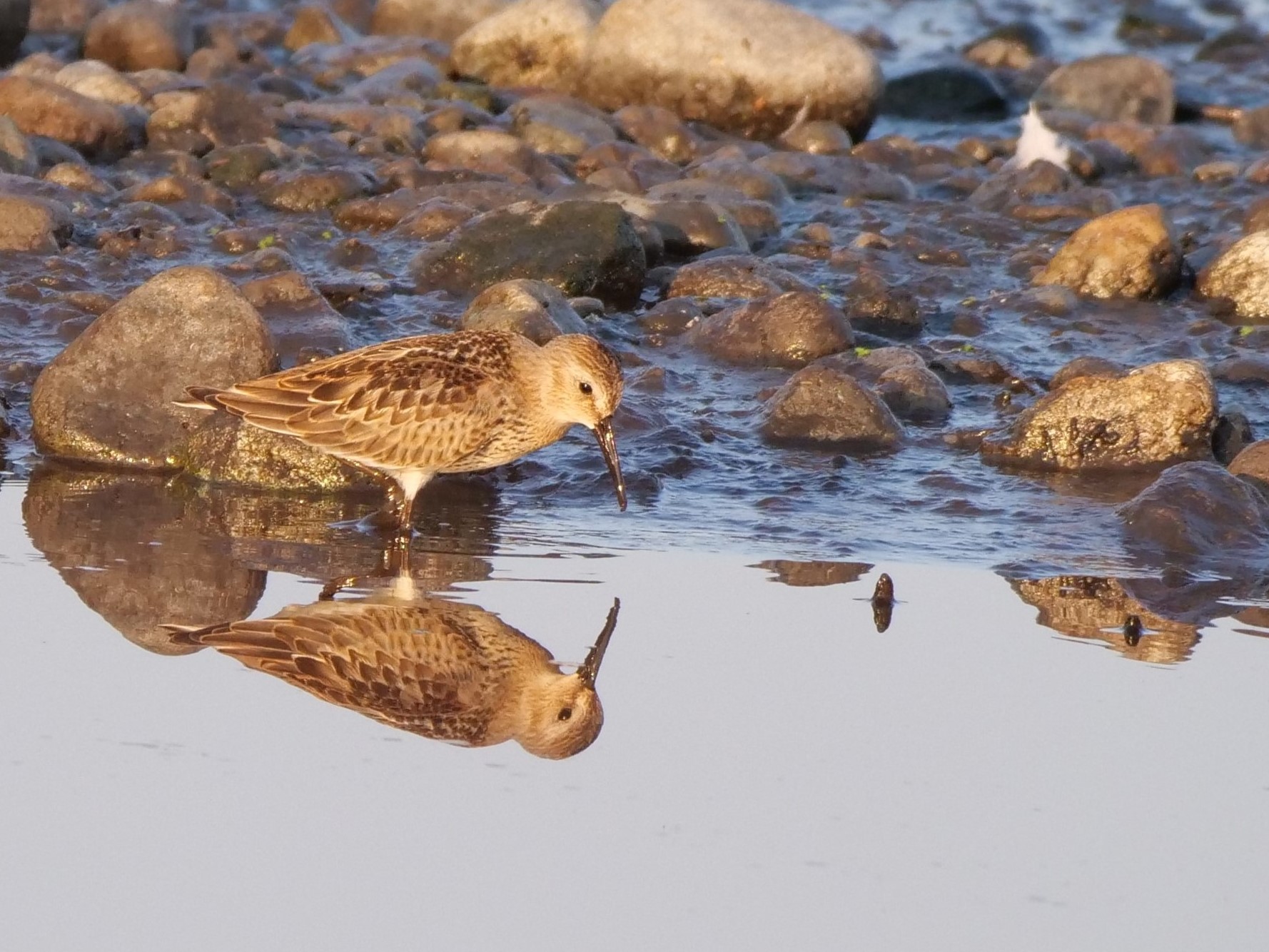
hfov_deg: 2.5
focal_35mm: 800
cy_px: 476
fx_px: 29331
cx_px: 634
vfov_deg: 1.9
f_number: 6.3
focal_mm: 400
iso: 800
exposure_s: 1/640
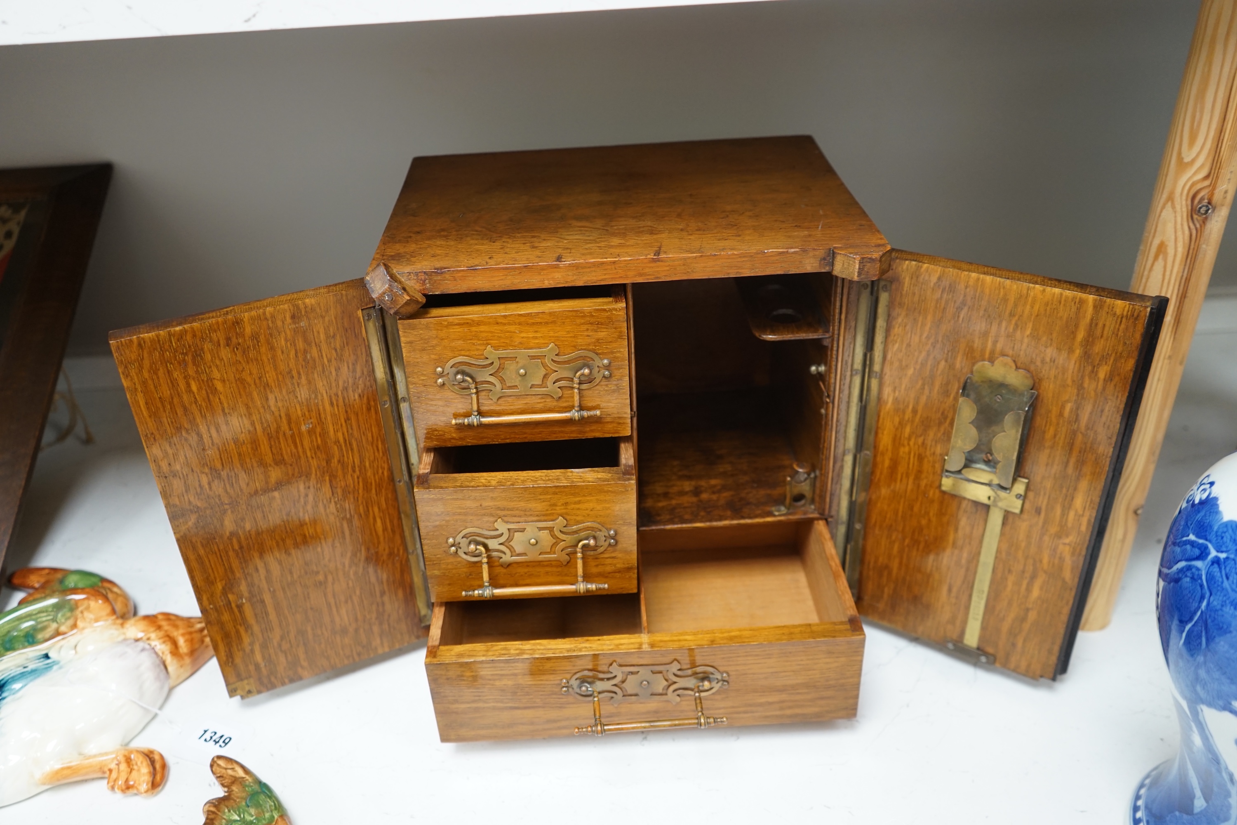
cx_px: 618
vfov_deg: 46.4
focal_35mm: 28
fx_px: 962
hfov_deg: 65.5
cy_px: 412
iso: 1000
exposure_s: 1/60
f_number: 3.5
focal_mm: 28
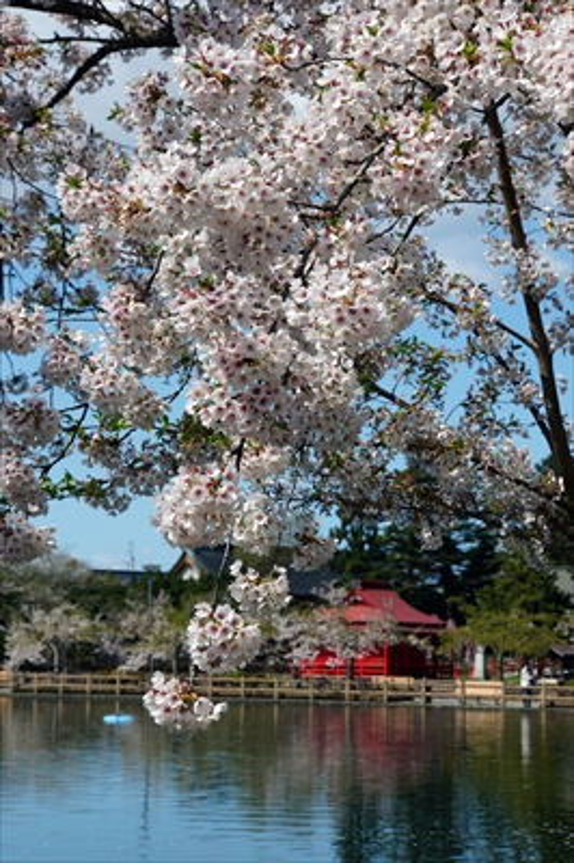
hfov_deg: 15.3
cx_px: 287
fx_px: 2131
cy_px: 432
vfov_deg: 22.9
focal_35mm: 89
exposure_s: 1/160
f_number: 11
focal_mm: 59.3
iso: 100
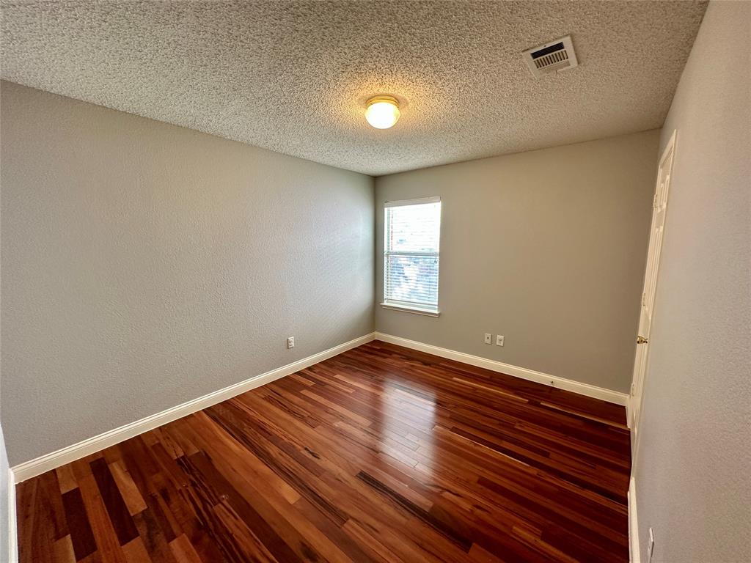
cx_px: 376
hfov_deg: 102.1
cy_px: 282
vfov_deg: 85.7
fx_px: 304
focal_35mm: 14
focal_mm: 2.22
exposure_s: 1/60
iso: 160
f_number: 2.2
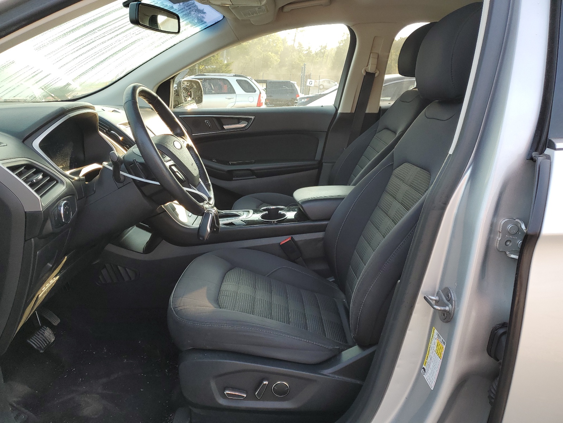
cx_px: 282
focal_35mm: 26
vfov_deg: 53.1
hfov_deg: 67.3
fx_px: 423
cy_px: 212
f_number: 1.5
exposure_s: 1/250
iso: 50
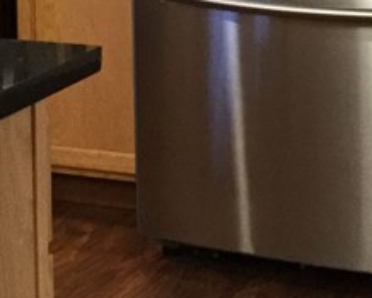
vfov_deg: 10.3
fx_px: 1565
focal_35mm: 142
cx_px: 367
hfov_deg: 13.4
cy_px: -221
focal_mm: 3.3
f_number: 2.4
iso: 125
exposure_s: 1/30
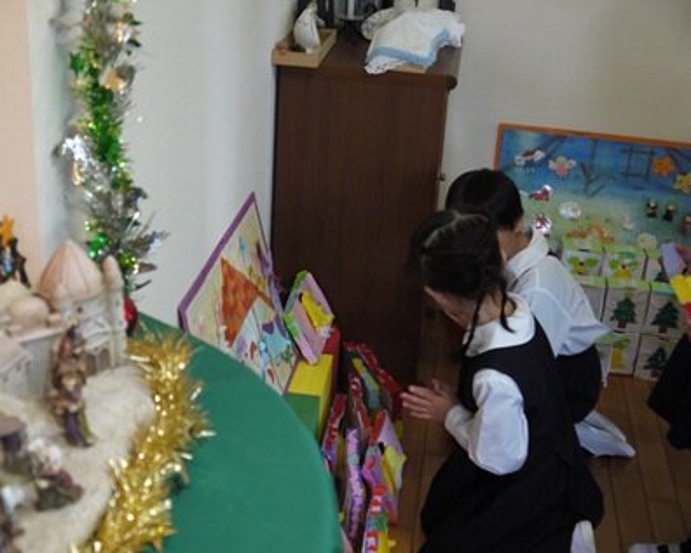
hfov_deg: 35.3
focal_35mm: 53
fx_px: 1084
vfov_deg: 28.6
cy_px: 274
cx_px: 319
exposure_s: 1/125
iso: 640
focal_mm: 25
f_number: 4.6
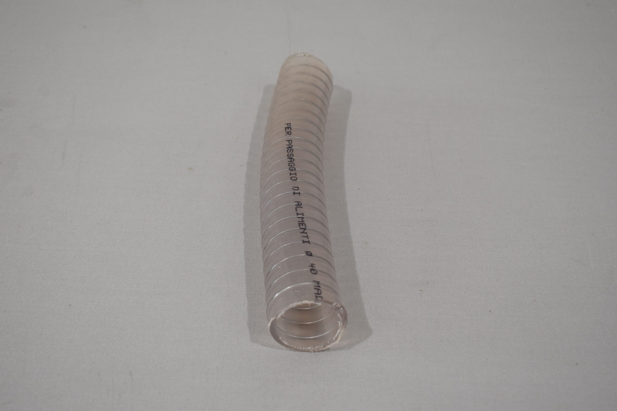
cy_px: 206
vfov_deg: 23.8
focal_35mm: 57
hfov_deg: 35.1
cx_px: 308
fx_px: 977
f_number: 5.6
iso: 400
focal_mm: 38
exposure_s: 1/125
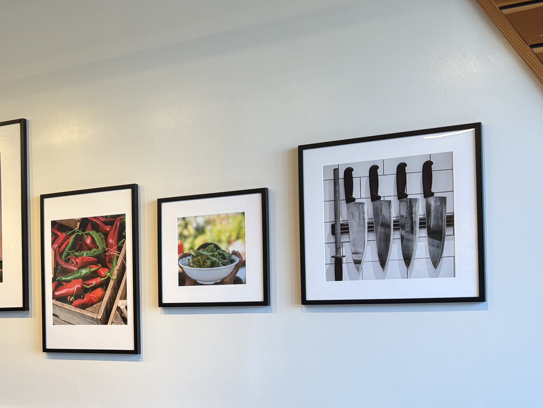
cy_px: 289
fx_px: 847
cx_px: -3
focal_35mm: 54
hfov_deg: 32.6
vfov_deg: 26.8
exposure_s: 1/136
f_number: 1.6
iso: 64
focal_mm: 5.96
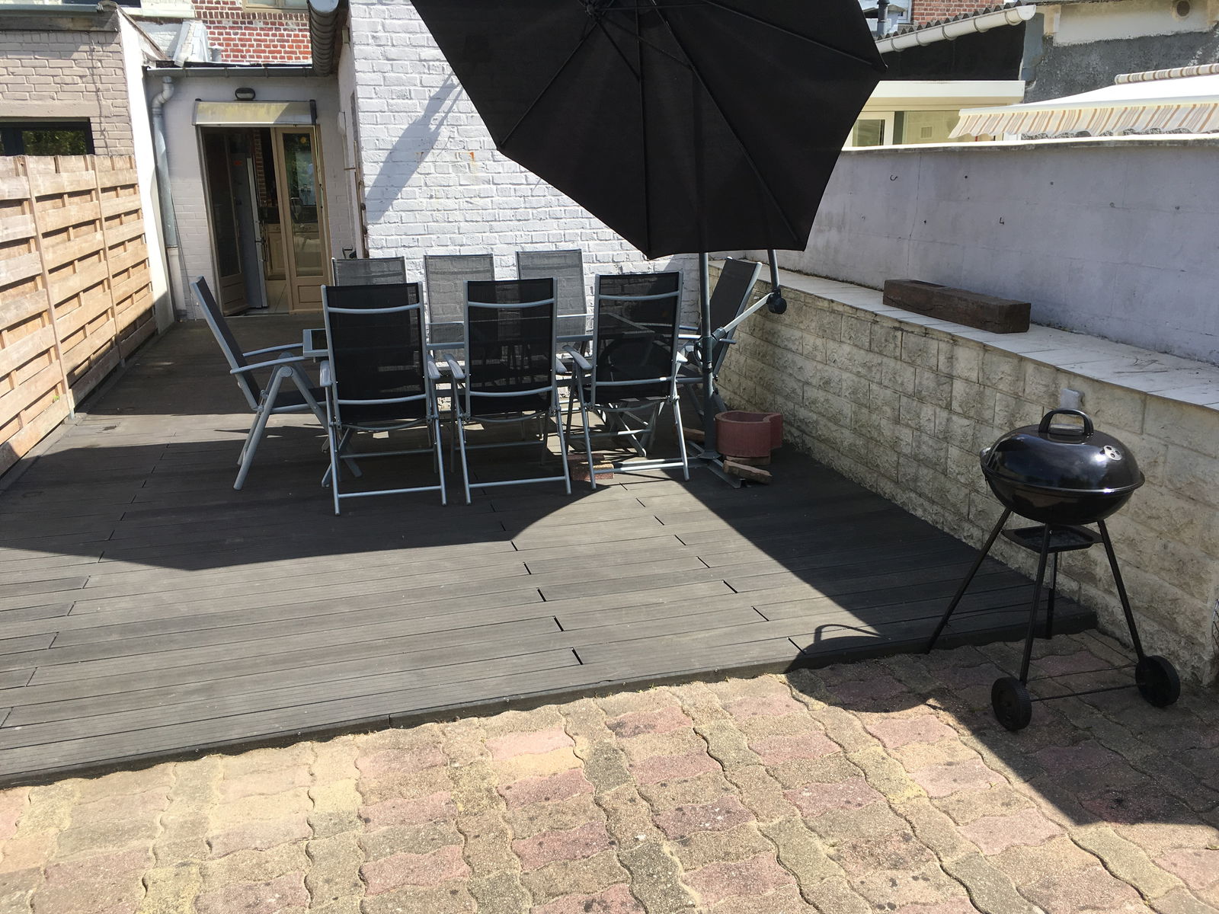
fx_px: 1021
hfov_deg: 61.7
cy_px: 457
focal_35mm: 29
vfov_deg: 48.2
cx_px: 610
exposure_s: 1/855
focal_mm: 4.15
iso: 25
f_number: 2.2
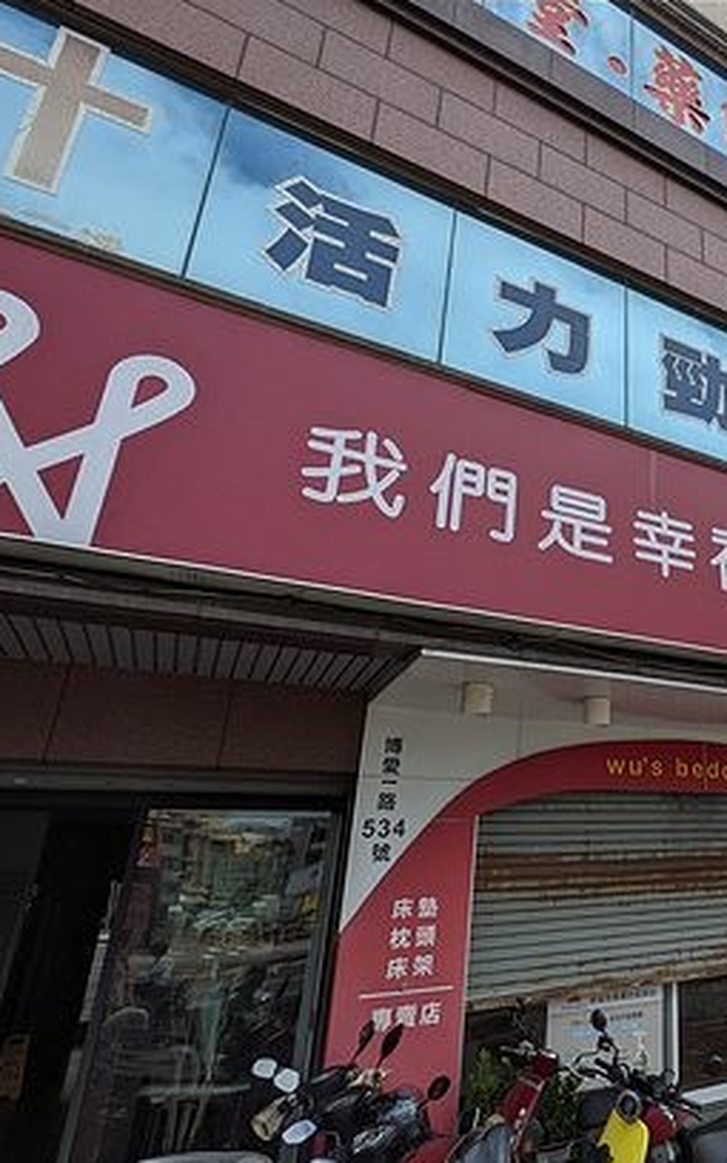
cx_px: 711
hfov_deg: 45.5
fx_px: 729
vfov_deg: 77.2
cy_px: 586
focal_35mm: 23
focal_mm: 2.22
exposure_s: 1/2809
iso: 38
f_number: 2.2
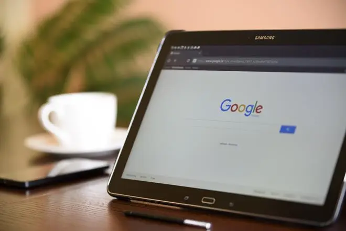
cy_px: 116
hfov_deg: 28.8
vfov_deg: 19.5
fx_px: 673
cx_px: 173
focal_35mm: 70
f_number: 2.8
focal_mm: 70
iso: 1400
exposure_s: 1/125
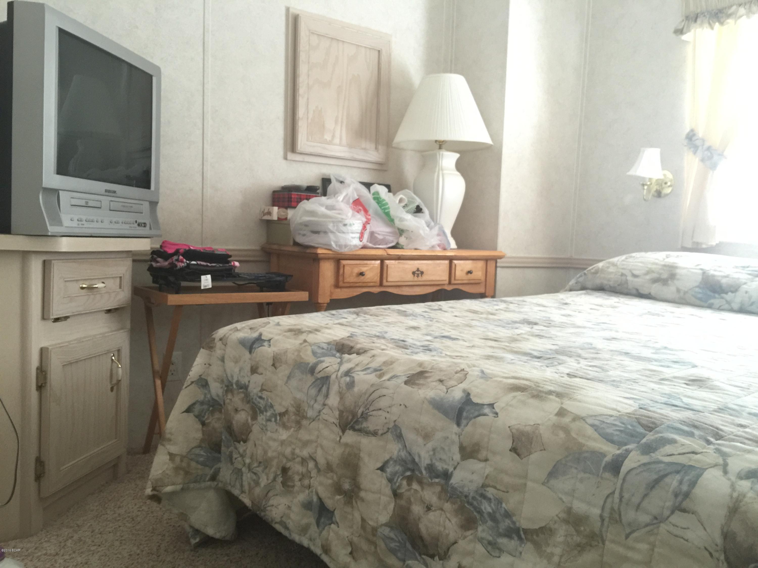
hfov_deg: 61.7
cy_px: 284
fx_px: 635
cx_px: 379
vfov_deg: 48.2
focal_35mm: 29
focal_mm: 4.15
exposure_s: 1/10
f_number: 2.2
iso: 125
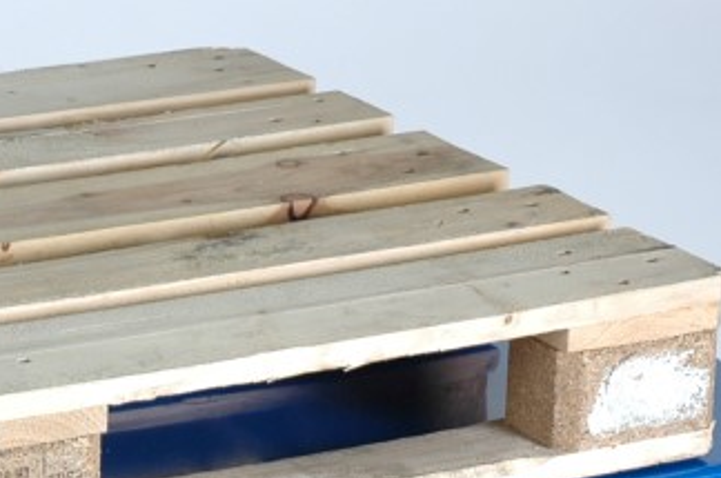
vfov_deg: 5.5
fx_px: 4919
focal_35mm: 246
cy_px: 776
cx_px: -268
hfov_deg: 8.2
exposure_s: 1/60
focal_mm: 46
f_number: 4.5
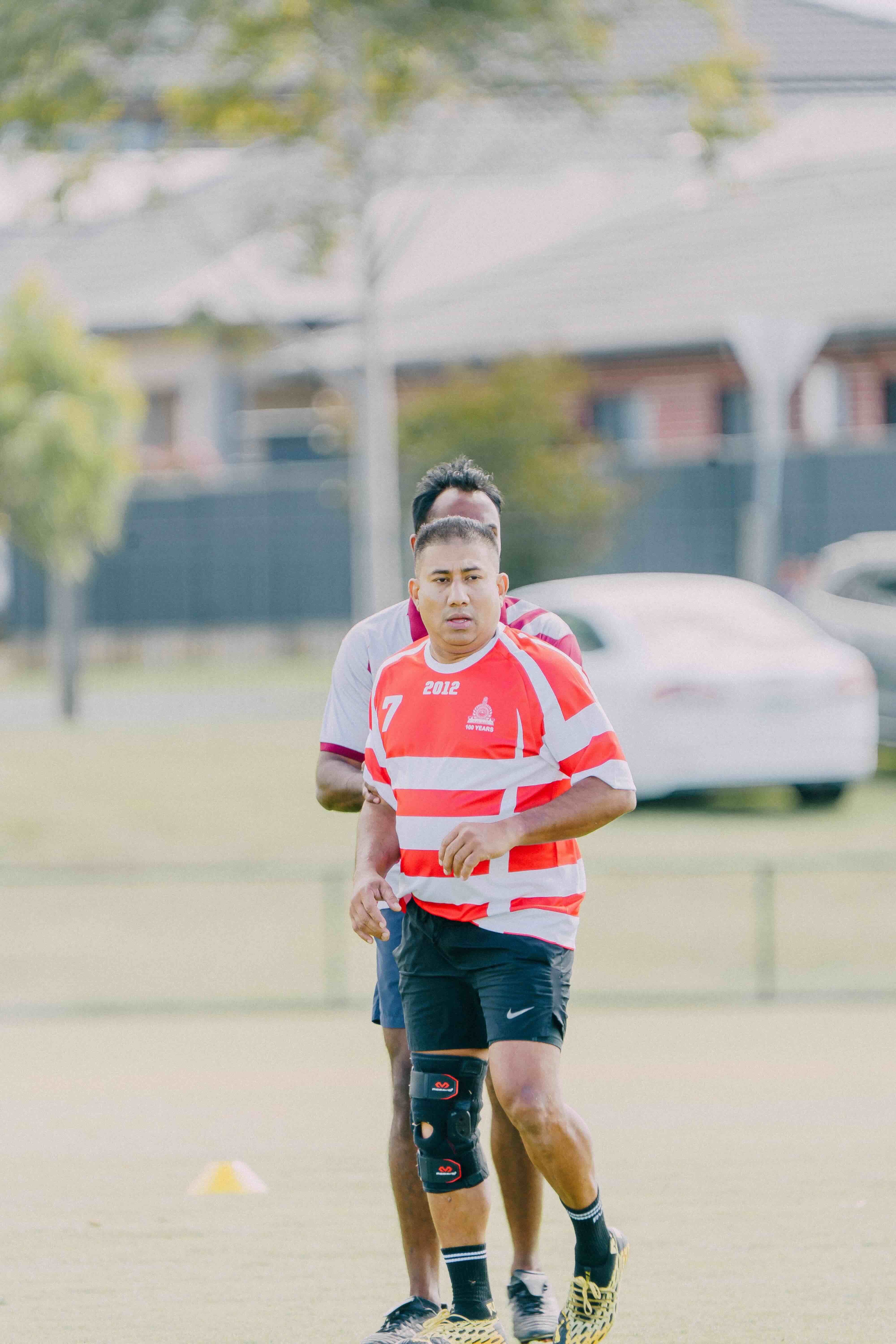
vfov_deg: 3.6
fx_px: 21092
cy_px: 672
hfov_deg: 2.4
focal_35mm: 565
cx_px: 448
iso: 200
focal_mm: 565
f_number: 6.3
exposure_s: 1/160
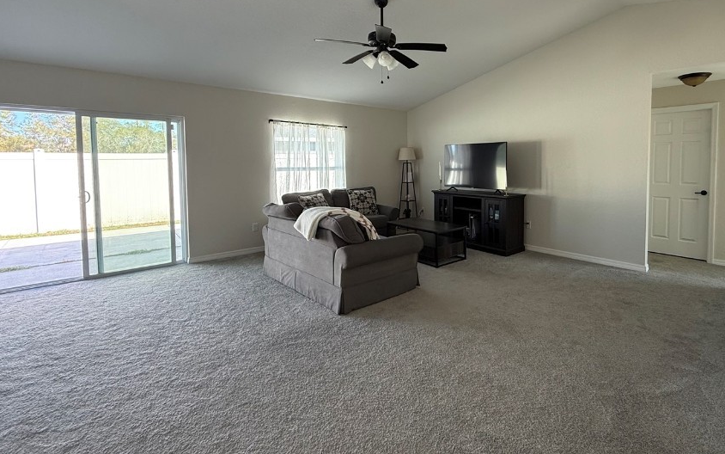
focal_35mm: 18
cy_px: 181
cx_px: 423
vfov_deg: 64.4
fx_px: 356
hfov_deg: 90.3
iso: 125
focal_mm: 2.22
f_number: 2.2
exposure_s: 1/99
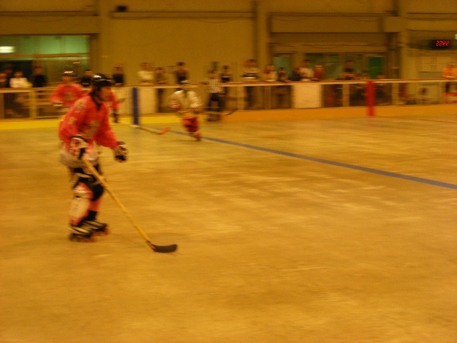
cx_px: 228
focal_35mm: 70
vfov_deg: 21.0
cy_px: 172
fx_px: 924
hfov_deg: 27.8
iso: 200
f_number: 3.5
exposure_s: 1/30.8
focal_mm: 11.7
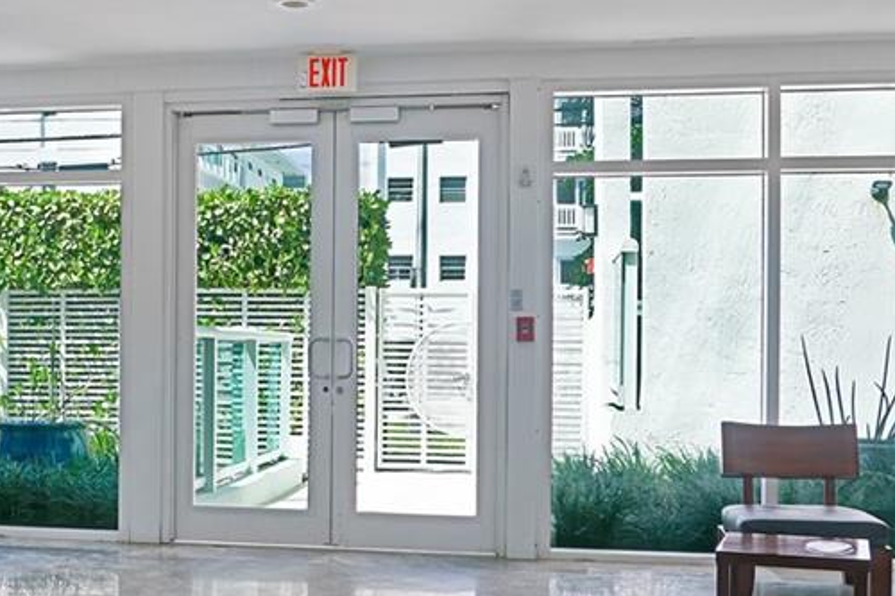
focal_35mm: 48
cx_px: 279
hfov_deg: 40.5
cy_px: 324
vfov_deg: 28.0
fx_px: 1193
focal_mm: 10
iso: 125
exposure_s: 1/50
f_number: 6.3
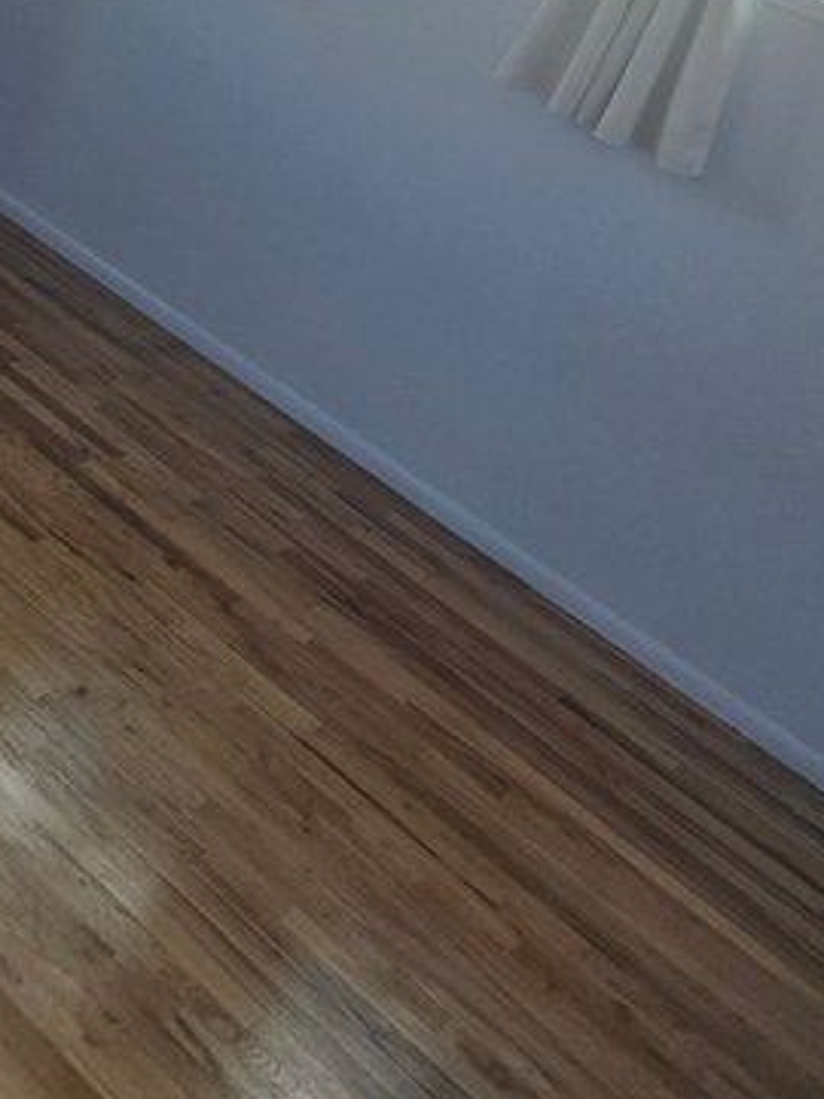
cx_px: 122
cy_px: 250
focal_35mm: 49
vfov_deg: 37.8
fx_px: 1555
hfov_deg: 28.8
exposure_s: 1/508
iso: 125
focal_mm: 5.4
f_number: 1.8
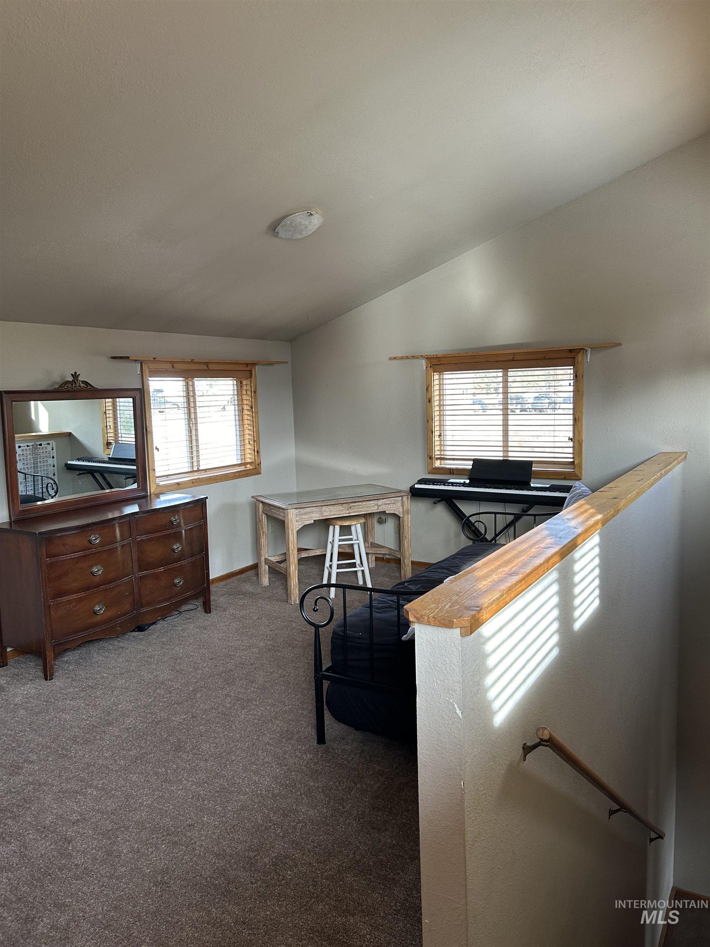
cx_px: 355
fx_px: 711
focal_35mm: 26
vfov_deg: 67.3
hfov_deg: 53.1
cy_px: 474
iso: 80
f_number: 1.5
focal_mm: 5.7
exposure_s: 1/121
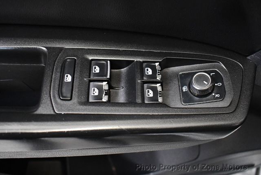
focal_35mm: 36
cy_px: 88
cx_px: 130
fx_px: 261
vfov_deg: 36.9
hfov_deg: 53.1
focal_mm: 18
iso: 4500
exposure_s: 1/60
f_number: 3.5
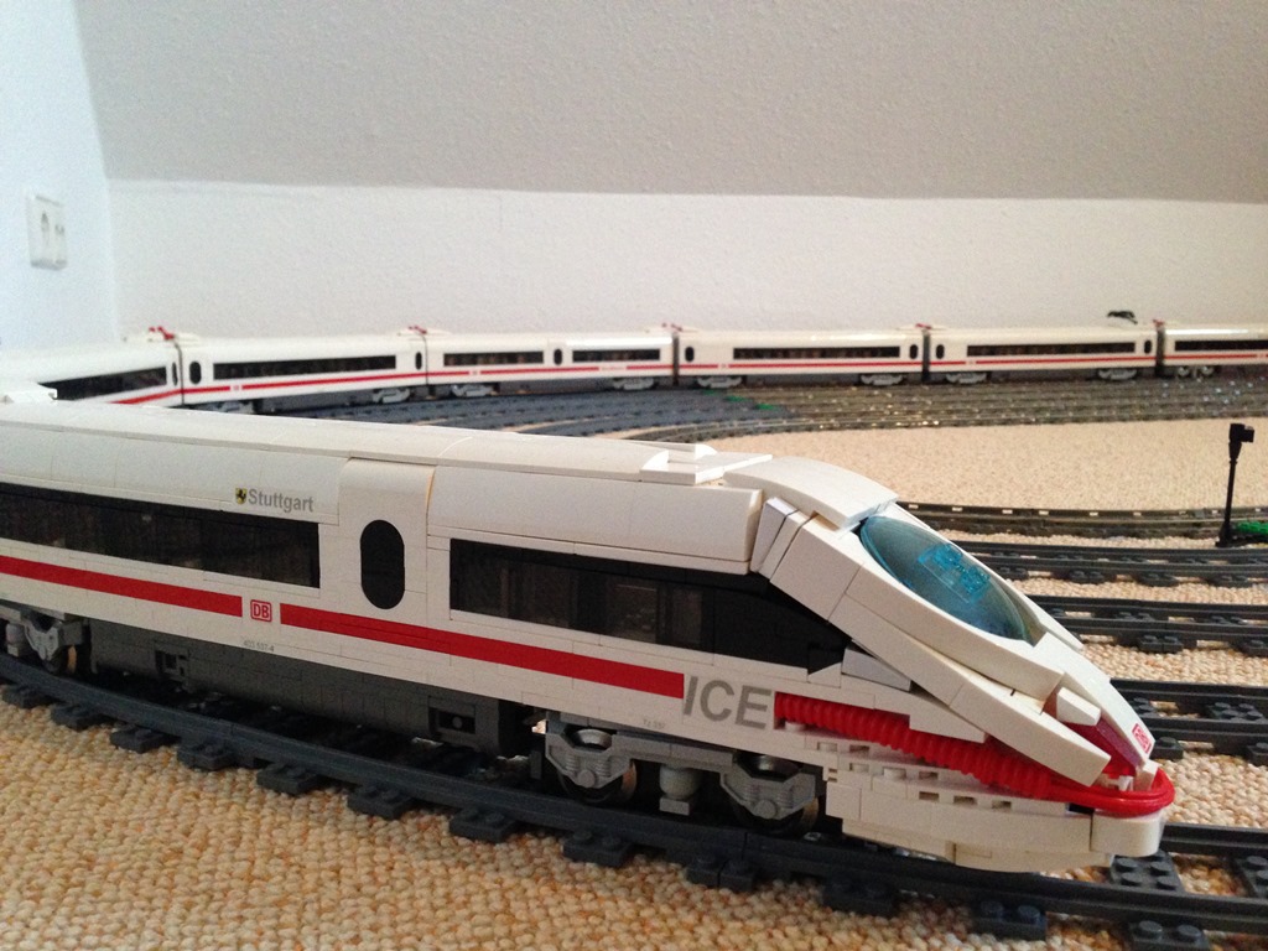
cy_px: 476
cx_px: 634
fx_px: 1209
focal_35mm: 33
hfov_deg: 55.4
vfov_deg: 42.9
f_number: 2.4
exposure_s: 1/20
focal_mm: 4.12
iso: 400
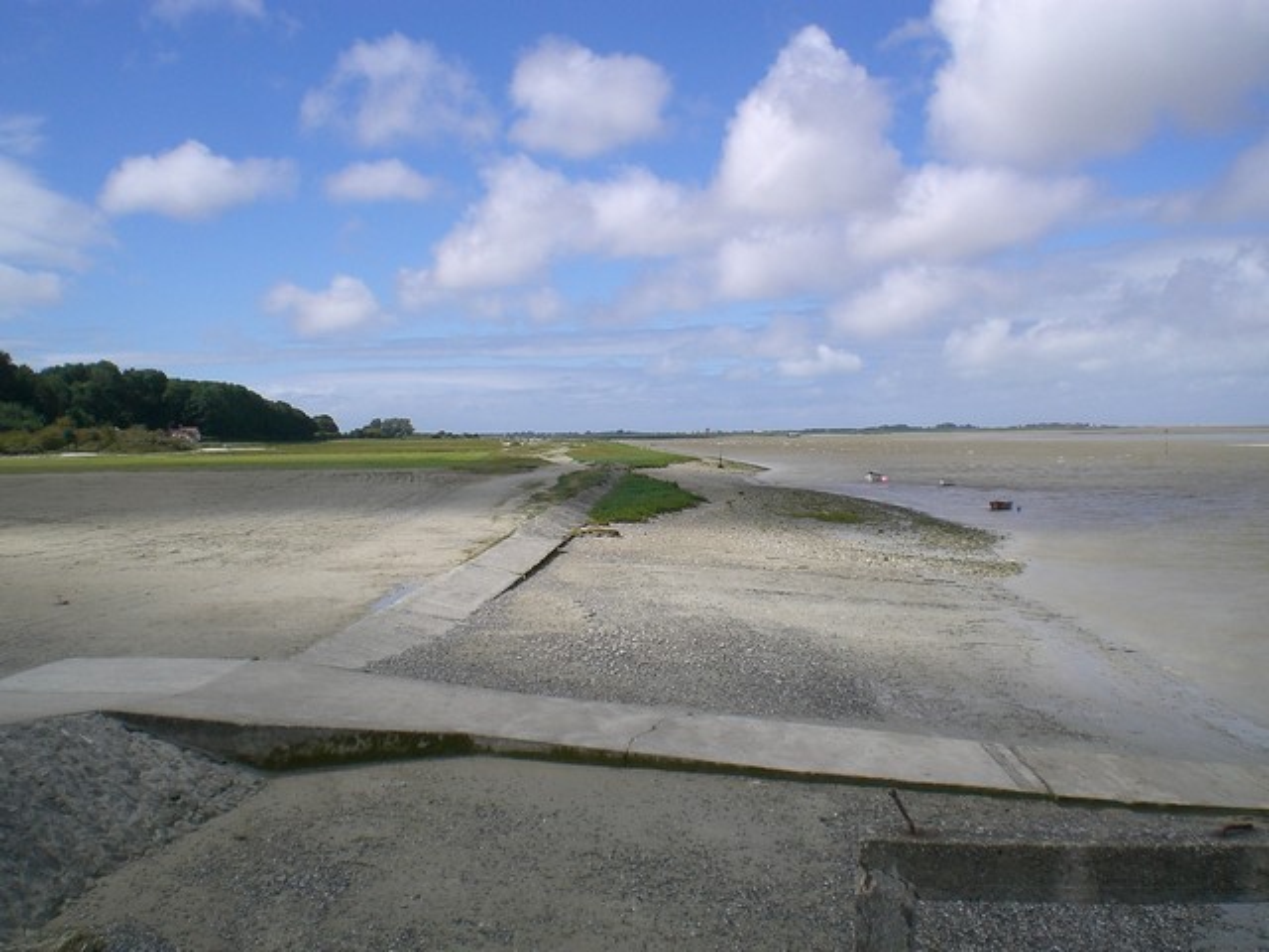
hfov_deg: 49.0
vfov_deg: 37.7
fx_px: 1393
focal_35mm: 38
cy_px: 476
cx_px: 634
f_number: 4.4
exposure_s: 1/640
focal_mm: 6.3
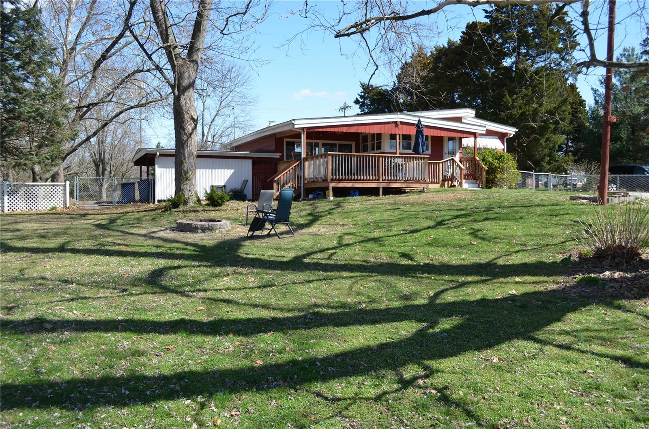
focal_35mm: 30
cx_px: 324
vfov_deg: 43.4
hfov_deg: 62.0
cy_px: 214
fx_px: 540
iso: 140
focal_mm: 20
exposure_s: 1/250
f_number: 8
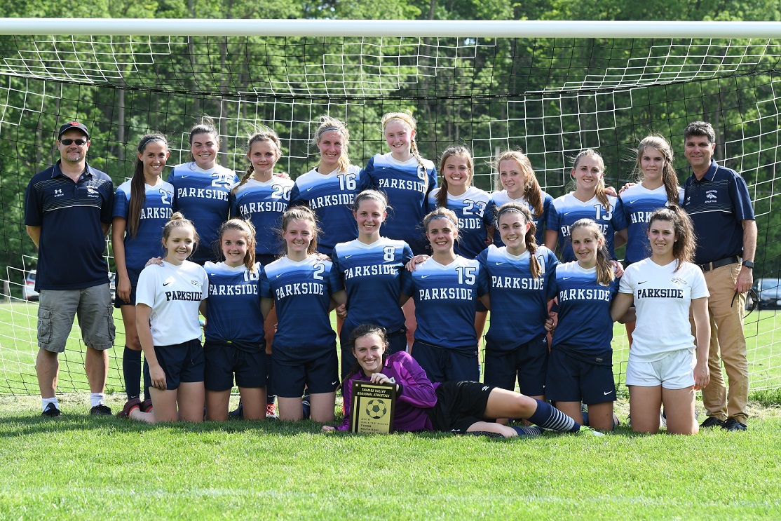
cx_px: 390
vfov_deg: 13.0
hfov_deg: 19.5
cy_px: 260
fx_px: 2278
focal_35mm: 105
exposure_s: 1/1000
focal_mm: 70
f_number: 5
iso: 400
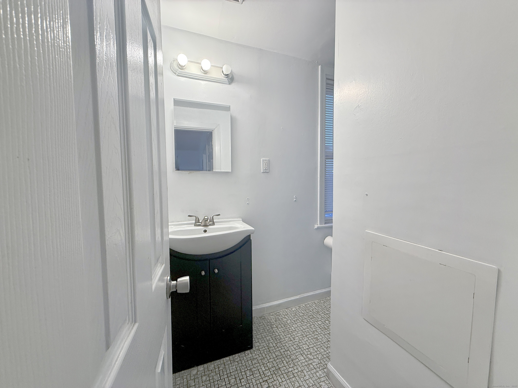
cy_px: 194
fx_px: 209
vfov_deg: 85.7
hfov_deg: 102.1
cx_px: 259
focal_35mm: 14
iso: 160
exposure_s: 1/120
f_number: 2.2
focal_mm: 2.22
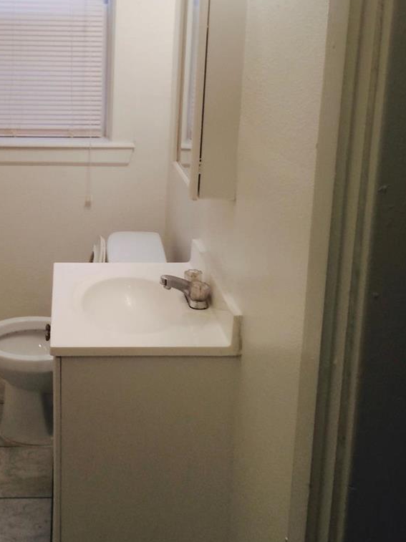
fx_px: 720
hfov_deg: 30.8
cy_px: 178
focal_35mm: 46
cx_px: 86
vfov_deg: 40.7
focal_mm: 4.15
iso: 64
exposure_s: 1/30
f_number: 2.2
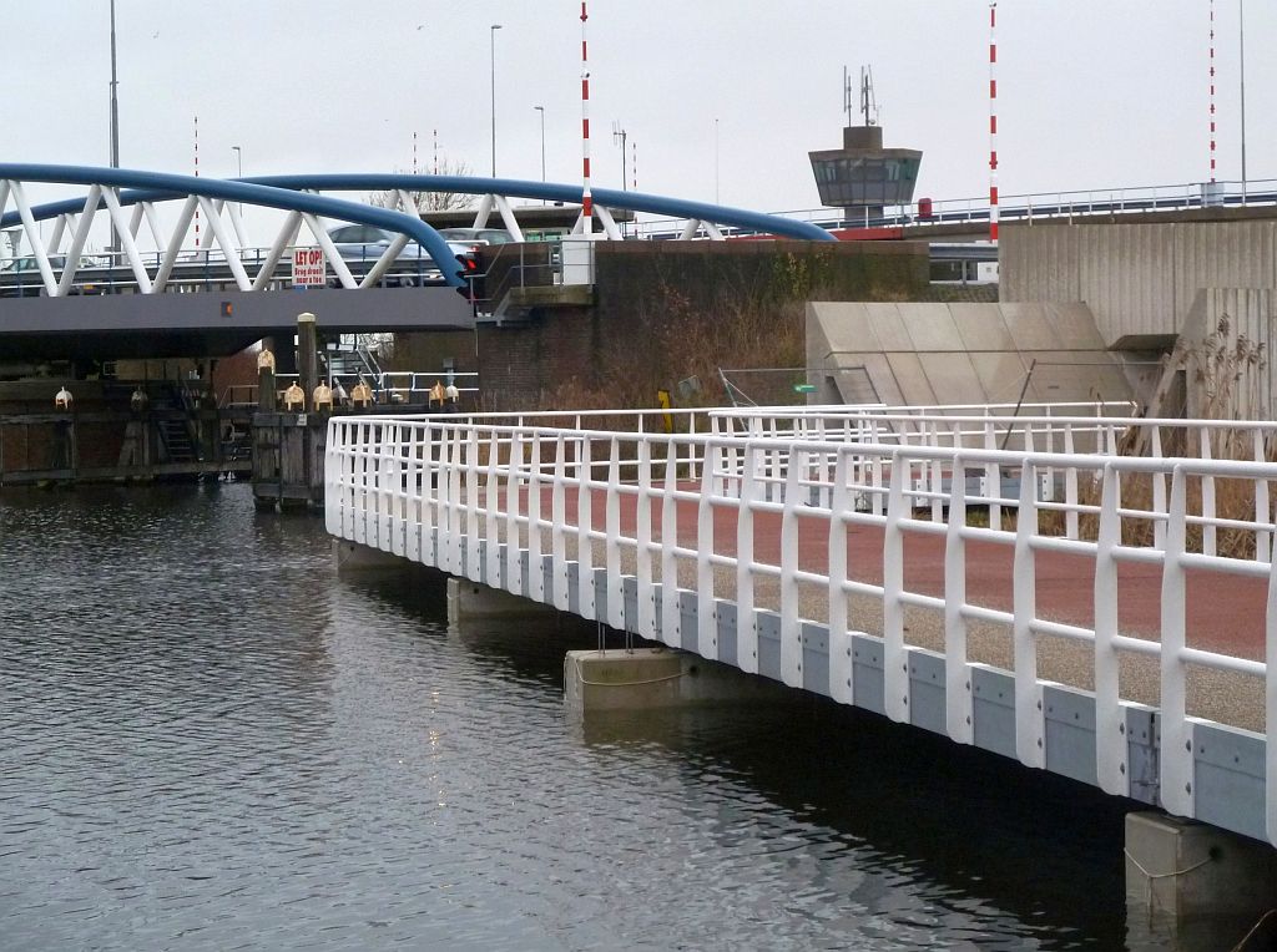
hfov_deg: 17.8
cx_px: 638
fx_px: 4087
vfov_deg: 13.3
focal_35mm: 111
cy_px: 476
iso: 320
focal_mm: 18.2
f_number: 4.4
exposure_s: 1/80
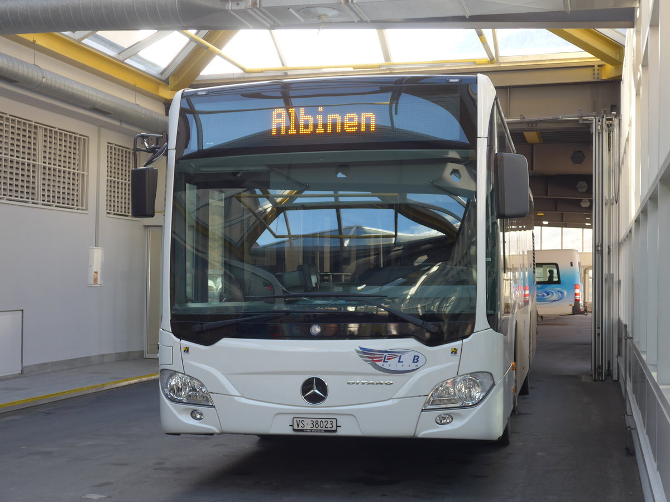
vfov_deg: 26.6
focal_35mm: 55
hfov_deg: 34.9
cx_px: 335
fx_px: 1065
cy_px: 251
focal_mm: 11.3
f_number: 3.4
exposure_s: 1/60
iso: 100
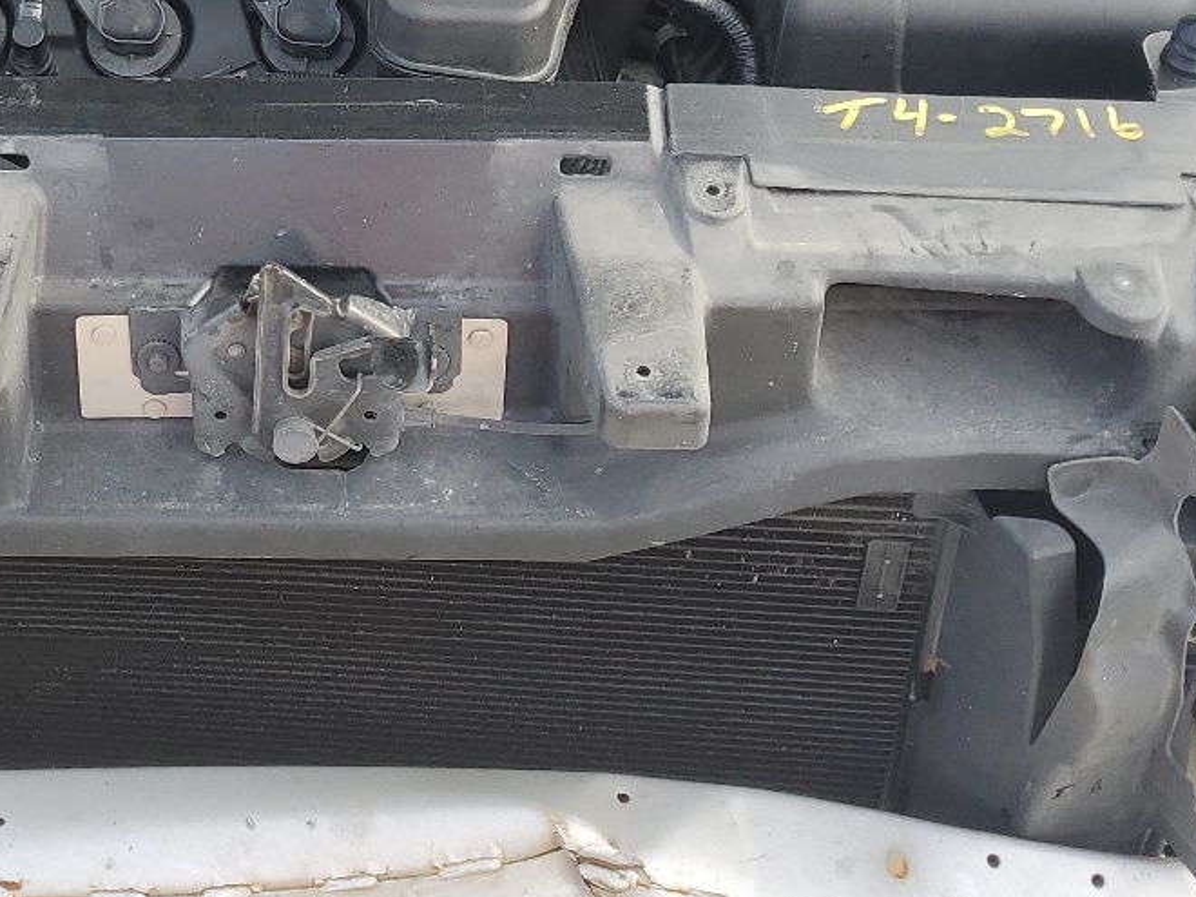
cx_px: 319
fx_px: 2177
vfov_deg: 22.0
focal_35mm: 63
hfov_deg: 30.3
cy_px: -89
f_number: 1.5
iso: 50
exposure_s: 1/333
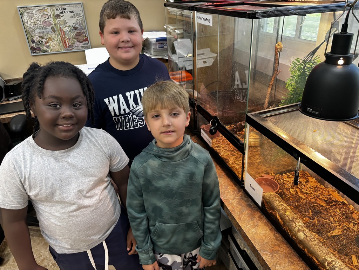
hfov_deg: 67.3
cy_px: 135
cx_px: 180
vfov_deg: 53.1
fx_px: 270
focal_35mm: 26
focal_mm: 5.96
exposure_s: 1/60
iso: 200
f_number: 1.6
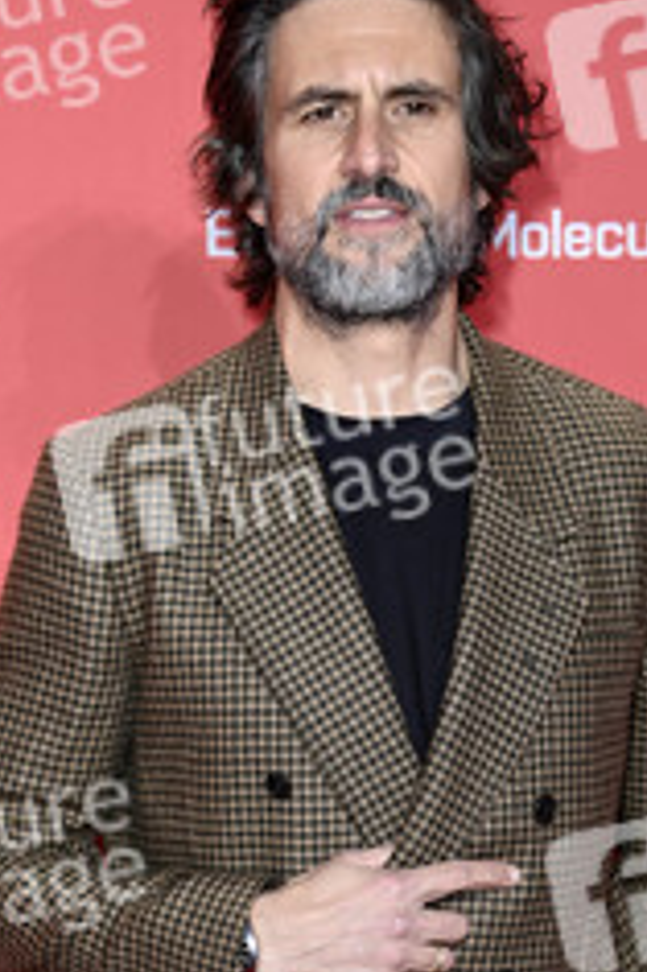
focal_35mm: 144
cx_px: 383
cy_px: 671
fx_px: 3887
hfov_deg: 9.5
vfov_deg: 14.2
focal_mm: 85
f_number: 5.6
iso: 1000
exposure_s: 1/250
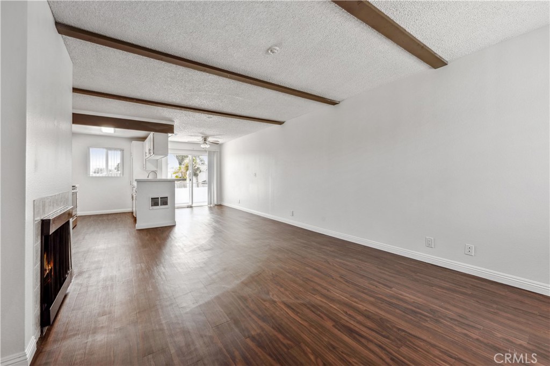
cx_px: 275
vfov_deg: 81.1
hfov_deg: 104.3
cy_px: 183
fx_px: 214
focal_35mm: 14
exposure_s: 1/15
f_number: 10
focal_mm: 14
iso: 100
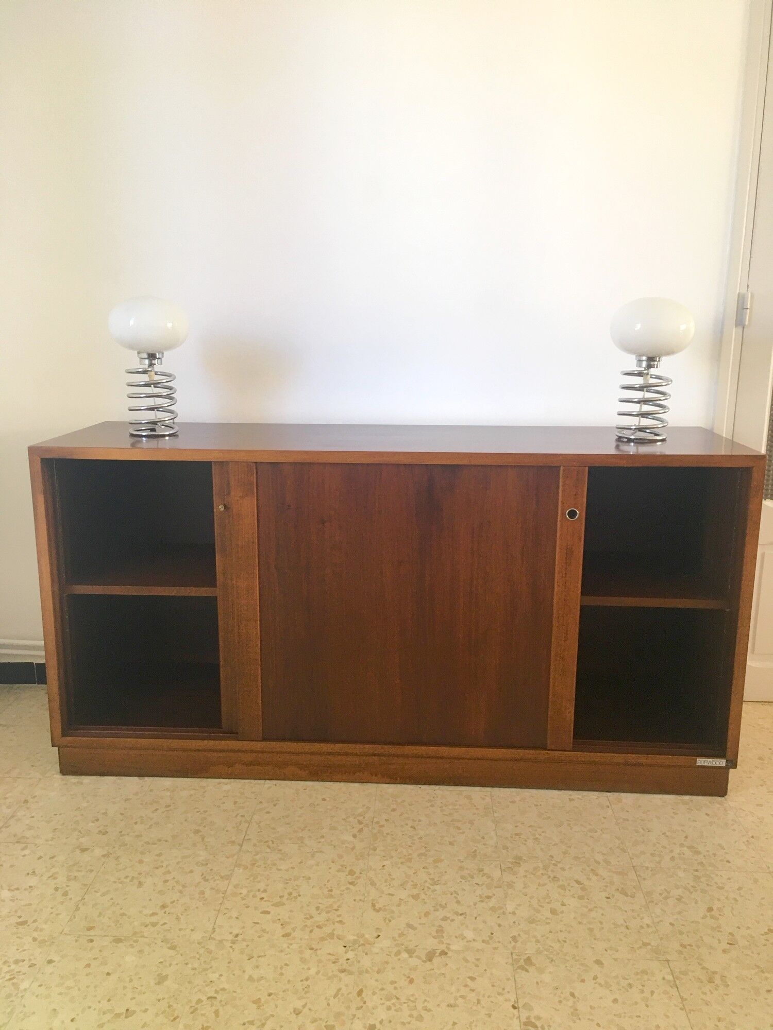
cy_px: 515
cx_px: 386
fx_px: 863
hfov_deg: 48.2
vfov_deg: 61.7
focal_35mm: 29
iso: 100
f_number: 2.2
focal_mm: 4.15
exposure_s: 1/33
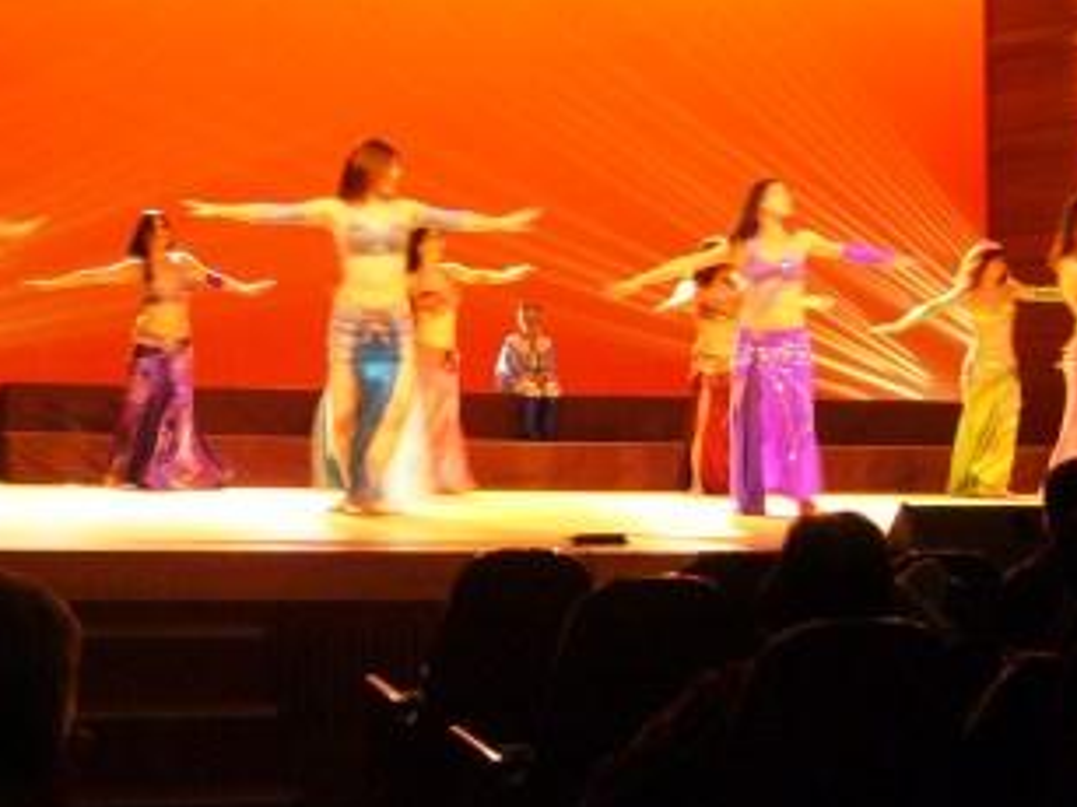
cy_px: 235
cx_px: 446
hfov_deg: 27.7
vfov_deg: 20.9
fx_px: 2177
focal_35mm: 70
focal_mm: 5.8
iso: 160
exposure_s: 1/15
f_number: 2.8
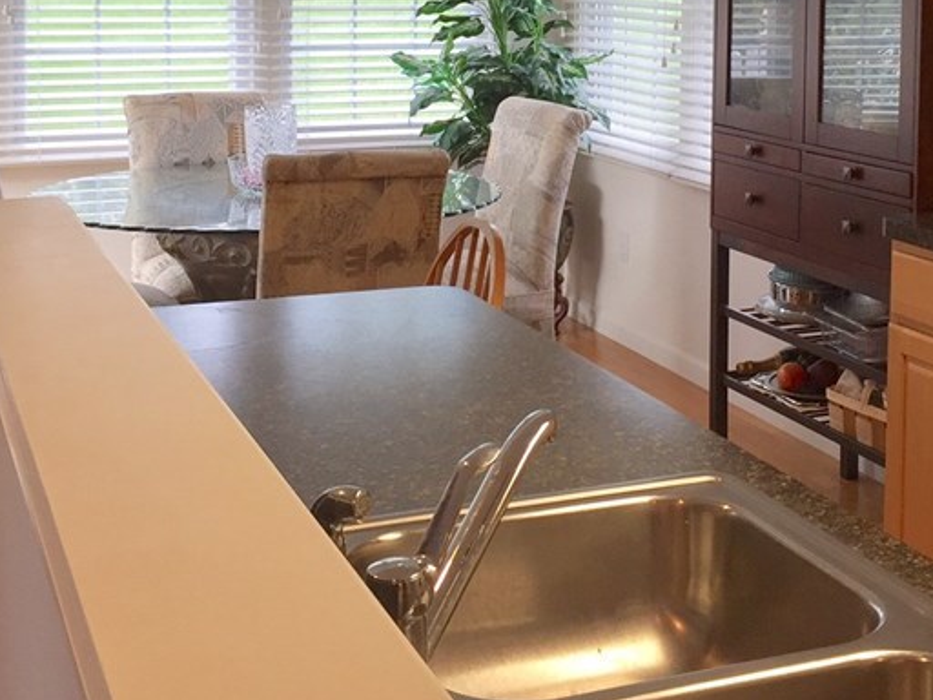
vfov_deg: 24.4
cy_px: 49
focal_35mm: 58
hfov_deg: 33.1
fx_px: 1563
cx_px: 569
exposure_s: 1/60
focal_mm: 4.15
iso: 40
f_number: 2.2
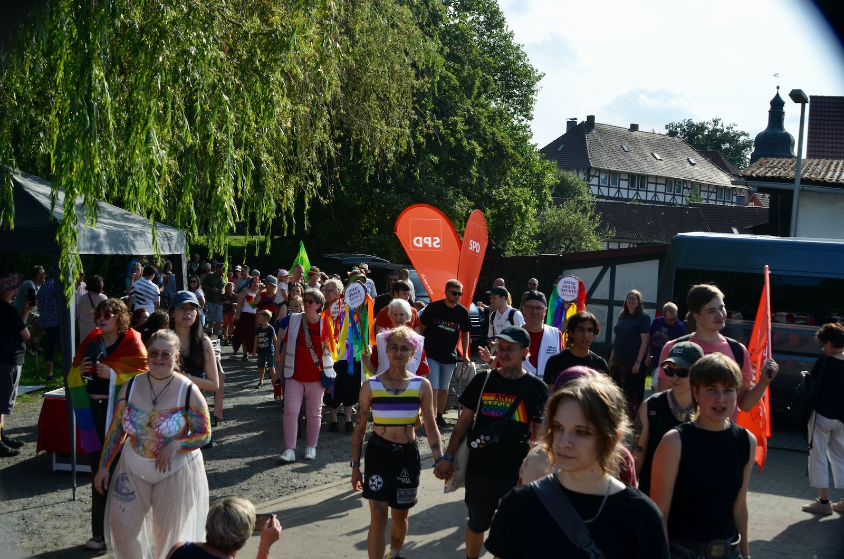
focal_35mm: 42
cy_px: 280
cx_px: 422
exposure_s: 1/250
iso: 100
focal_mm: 28
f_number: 8
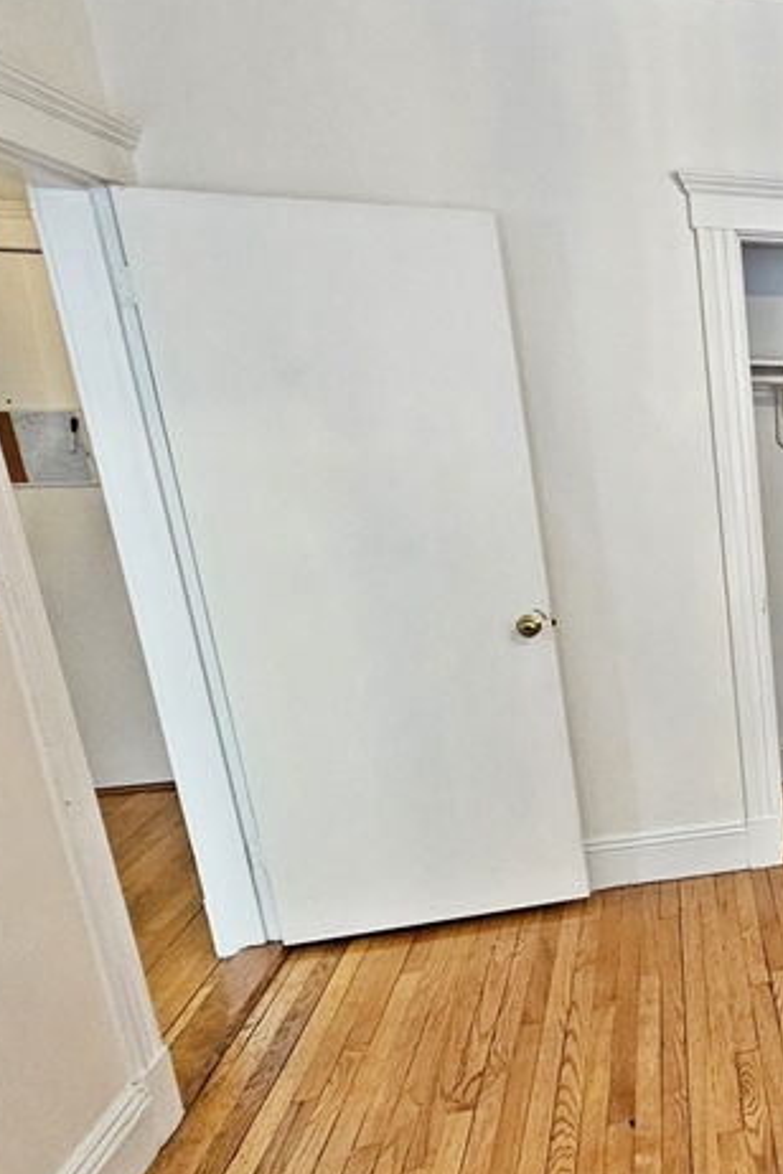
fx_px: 979
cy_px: 717
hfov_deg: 30.4
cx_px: 1101
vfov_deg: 61.3
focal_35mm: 30
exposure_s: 1/60
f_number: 2.2
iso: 200
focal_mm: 2.2
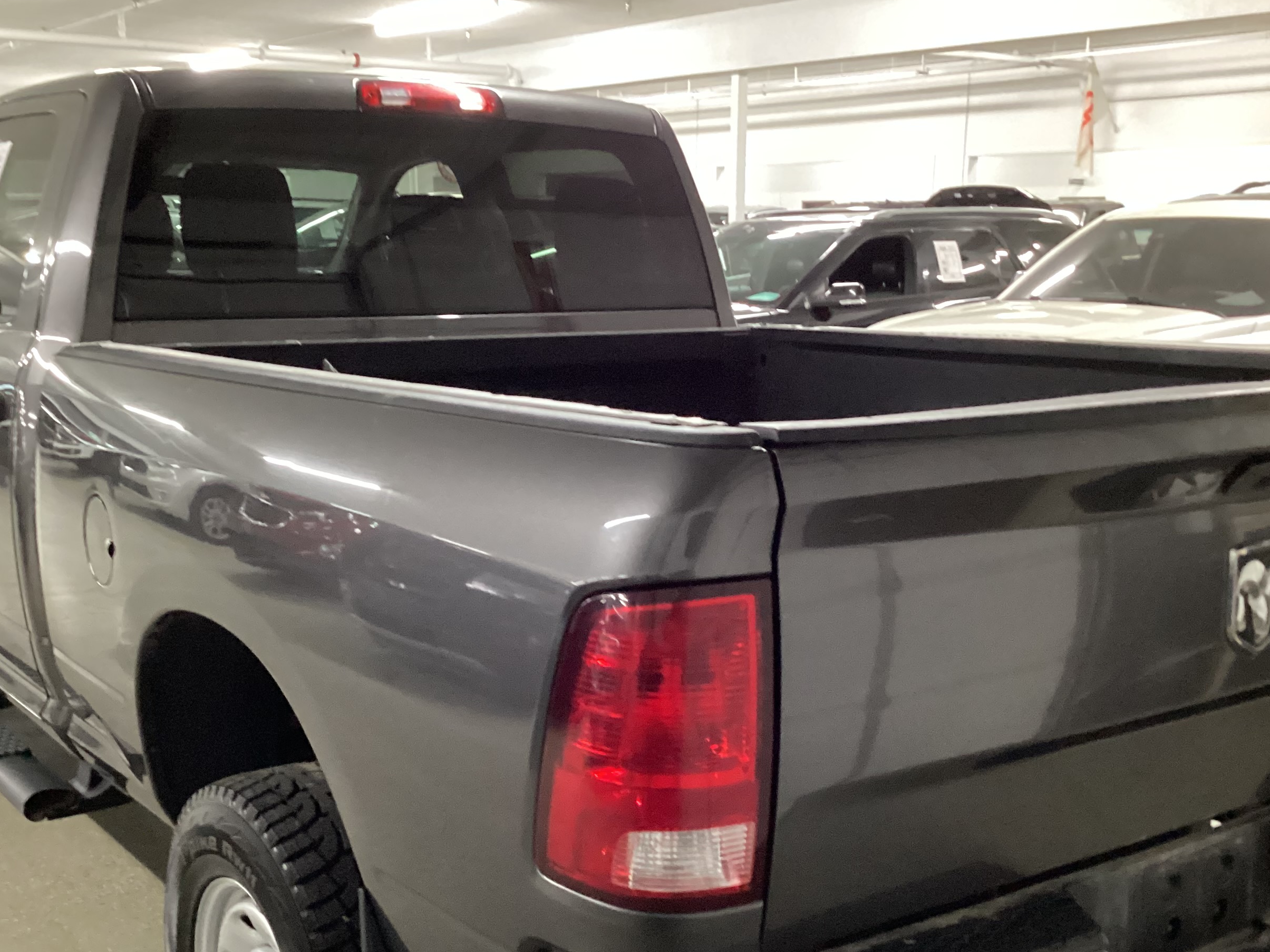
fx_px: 1541
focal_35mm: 42
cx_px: 615
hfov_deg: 44.8
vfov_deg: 34.0
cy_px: 637
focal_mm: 3.3
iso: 500
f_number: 2.4
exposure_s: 1/30
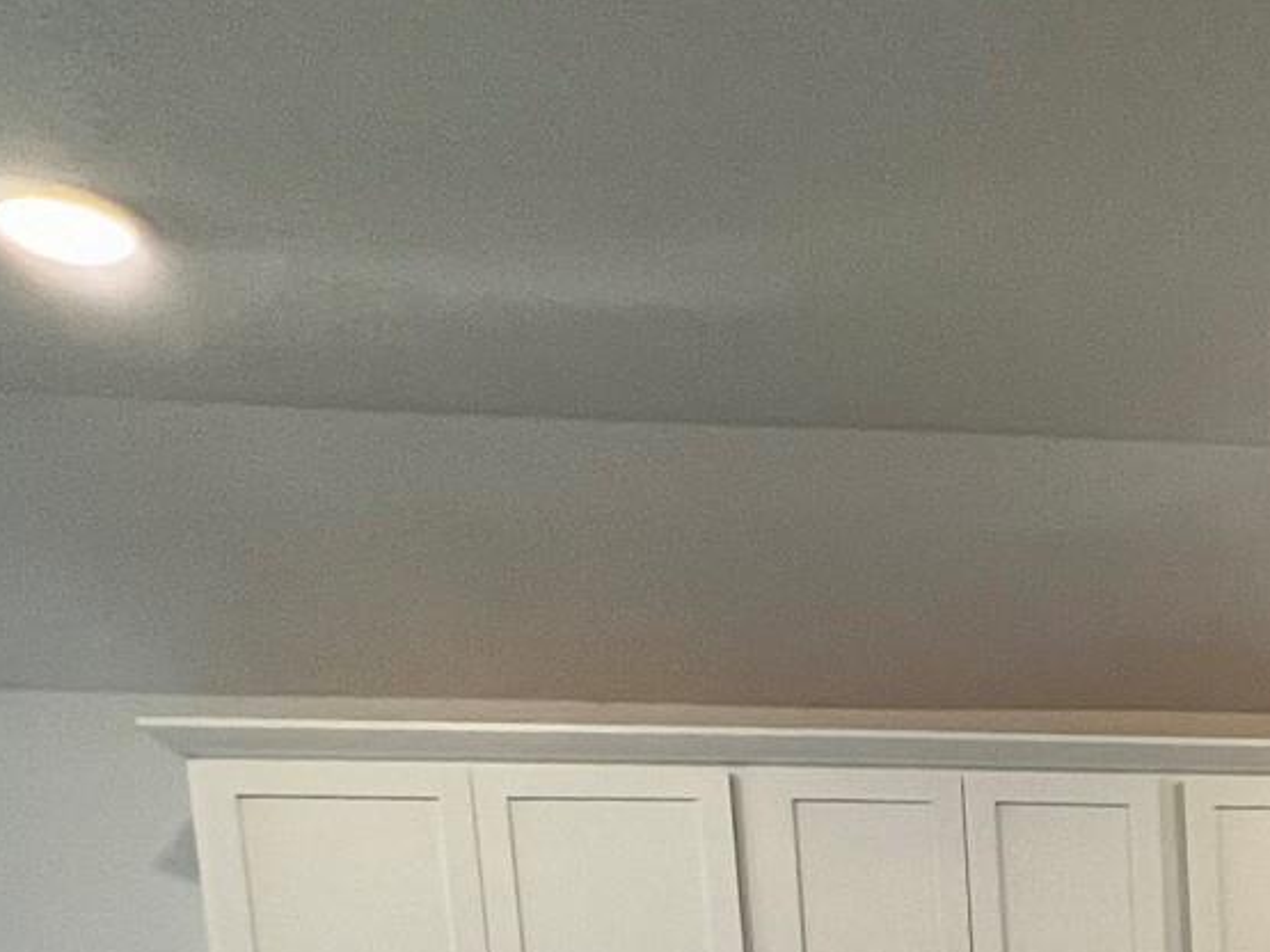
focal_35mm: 48
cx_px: 1490
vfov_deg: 23.7
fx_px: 1761
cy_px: 1444
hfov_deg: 33.1
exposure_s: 1/120
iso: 200
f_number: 1.8
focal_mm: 1.57
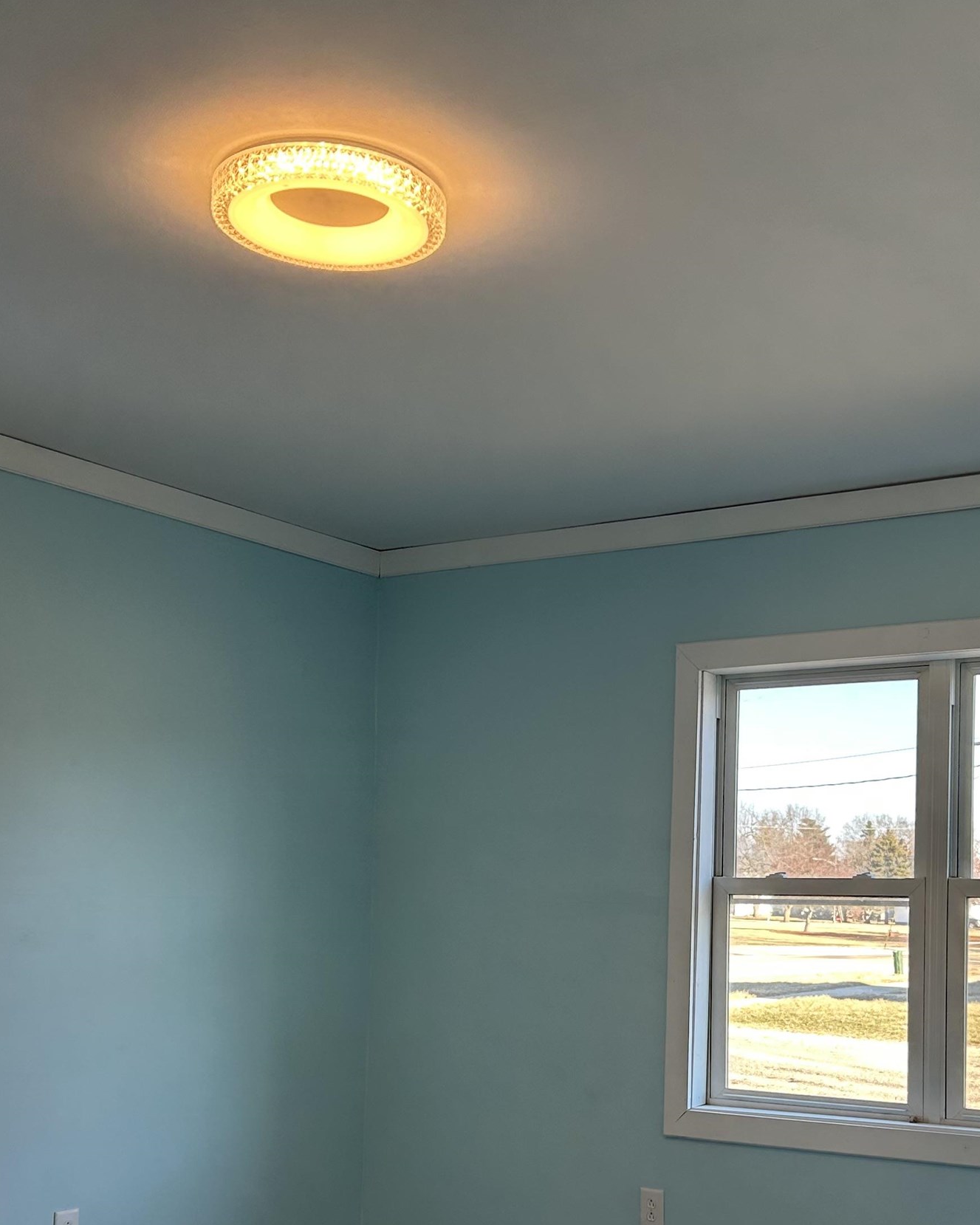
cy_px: 848
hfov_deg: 32.0
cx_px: 576
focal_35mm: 47
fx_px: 1704
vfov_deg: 38.9
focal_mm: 5.7
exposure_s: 1/164
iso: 50
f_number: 1.5
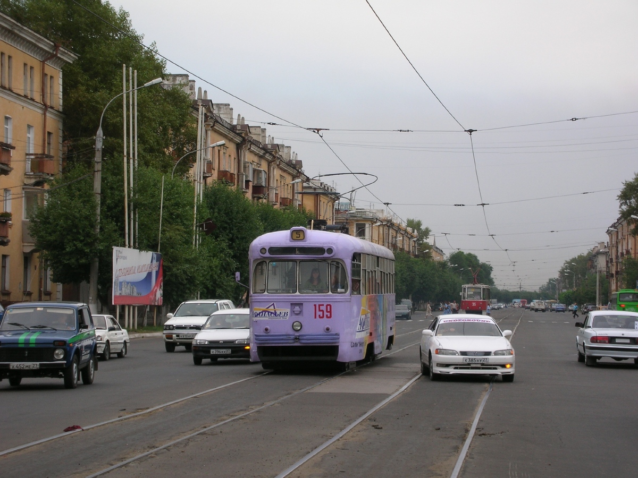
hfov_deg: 18.7
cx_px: 319
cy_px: 239
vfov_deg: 14.1
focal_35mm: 105
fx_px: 1935
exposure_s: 1/187
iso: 50
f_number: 5.4
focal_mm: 17.4
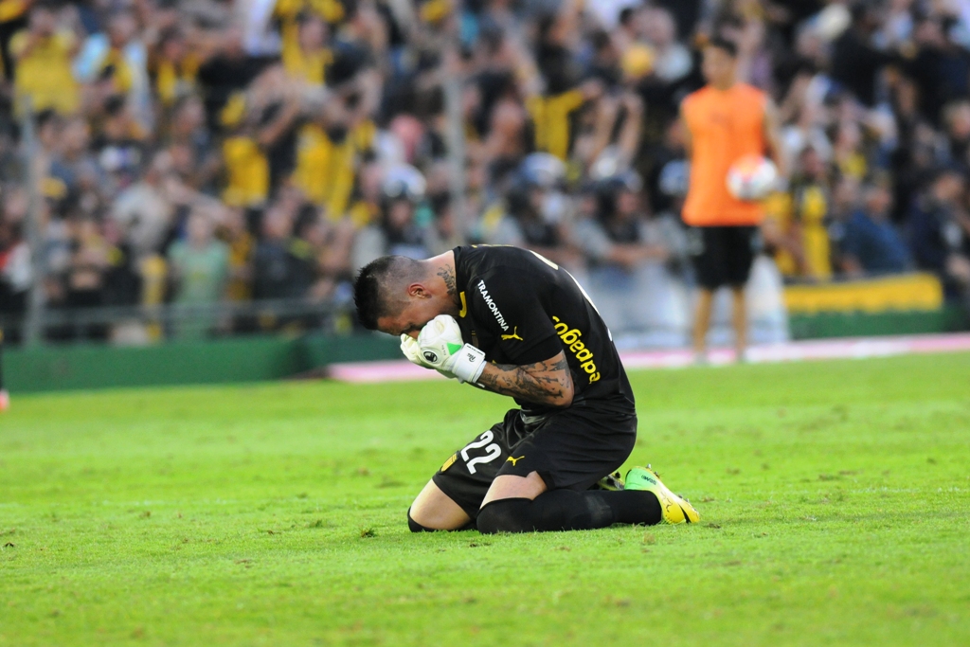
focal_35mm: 450
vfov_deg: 3.1
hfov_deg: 4.6
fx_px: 12126
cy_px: 324
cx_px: 485
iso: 1250
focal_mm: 300
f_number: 3.5
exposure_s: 1/400
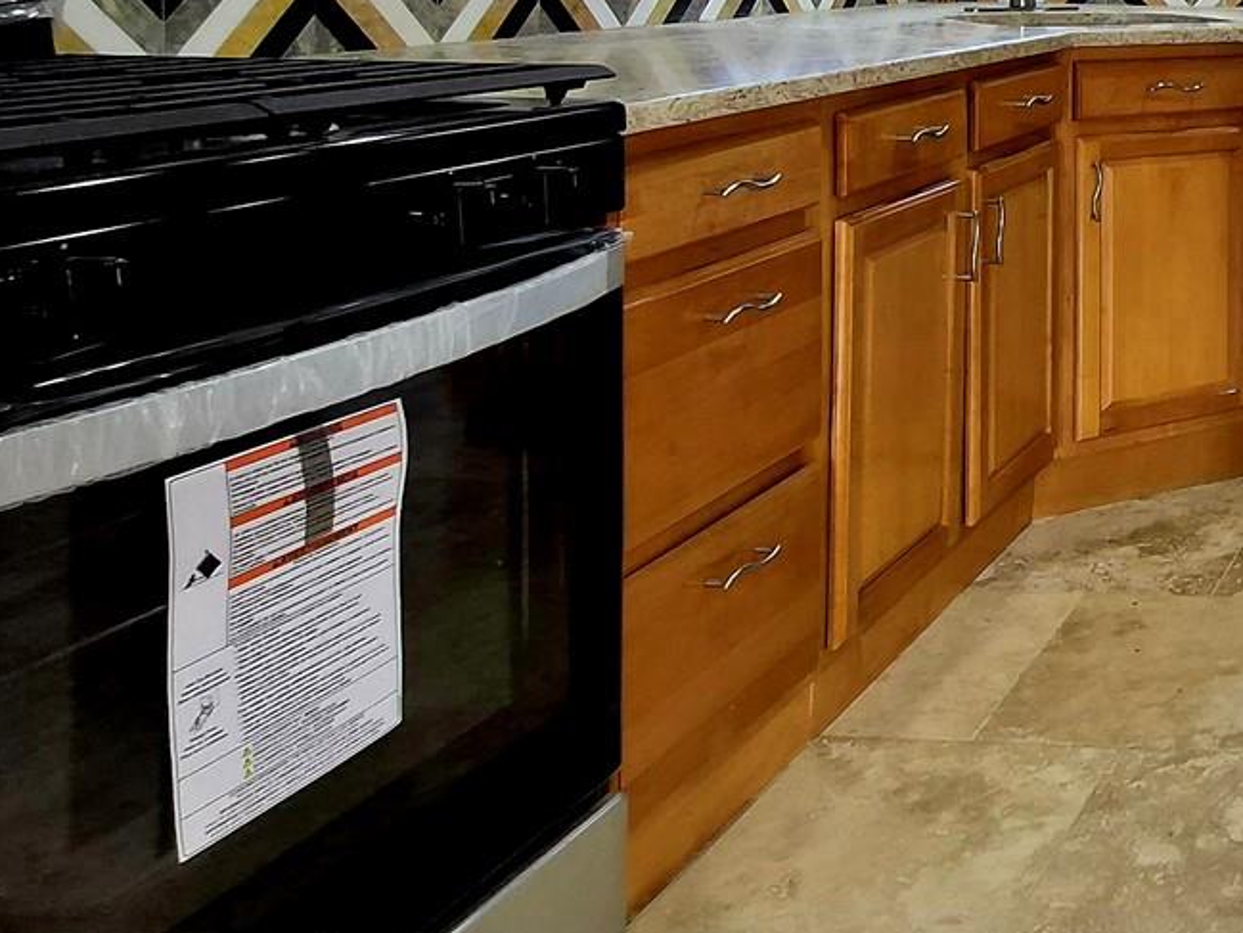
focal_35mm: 41
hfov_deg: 33.4
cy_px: -4
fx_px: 1473
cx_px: 1616
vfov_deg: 32.3
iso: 64
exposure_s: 1/60.2
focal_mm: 1.7
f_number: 2.2
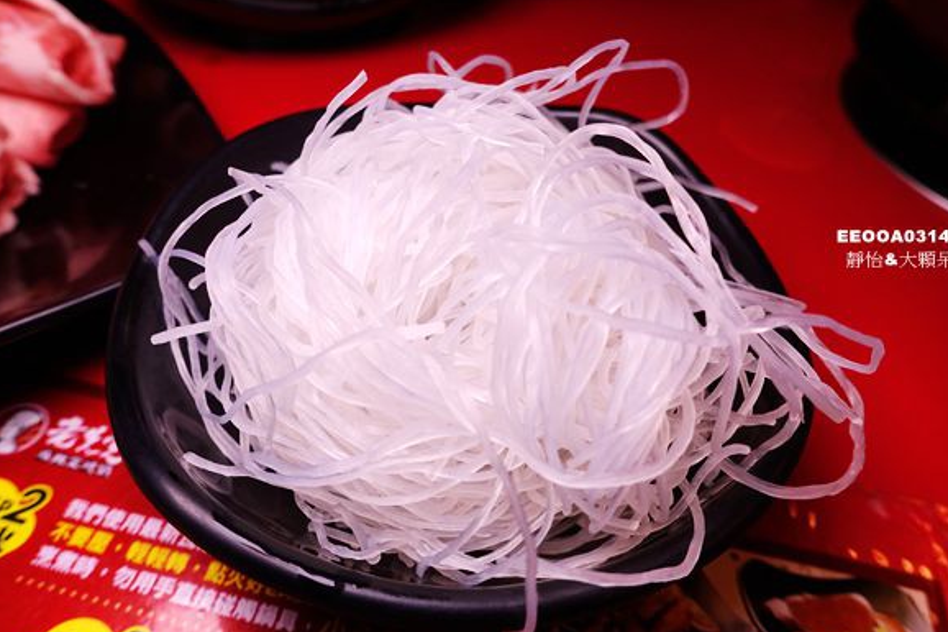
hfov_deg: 67.4
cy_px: 293
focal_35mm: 27
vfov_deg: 47.9
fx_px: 711
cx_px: 466
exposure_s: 1/200
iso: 125
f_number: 4
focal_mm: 8.8
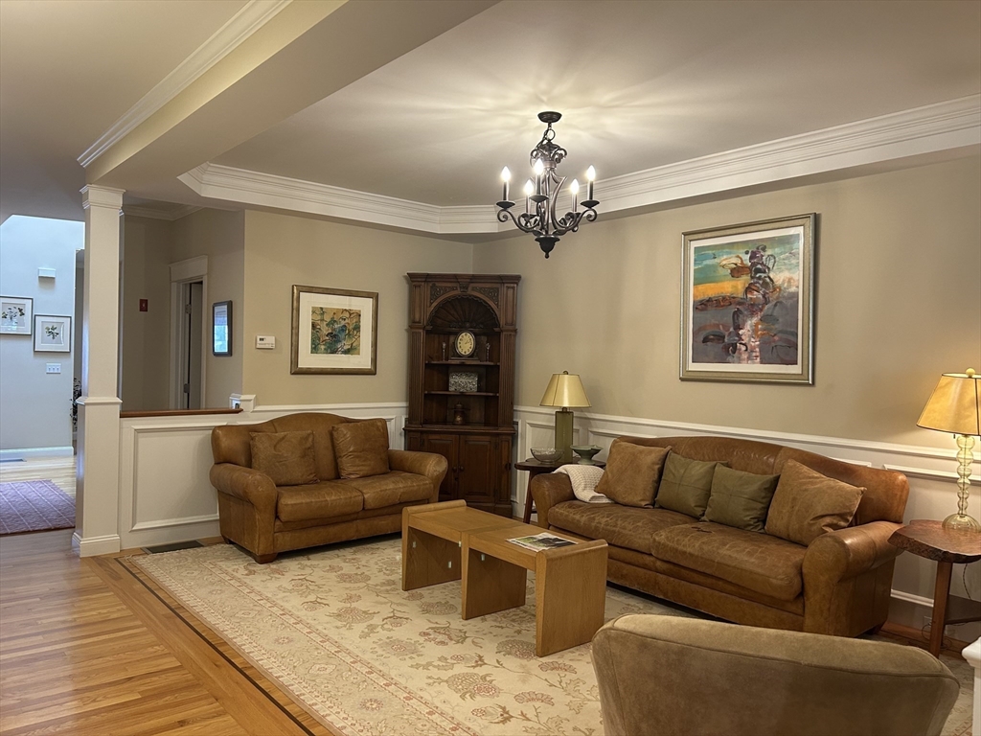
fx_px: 737
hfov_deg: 67.3
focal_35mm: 26
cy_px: 368
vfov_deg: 53.1
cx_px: 490
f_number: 1.5
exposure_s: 1/60
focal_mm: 5.7
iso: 160
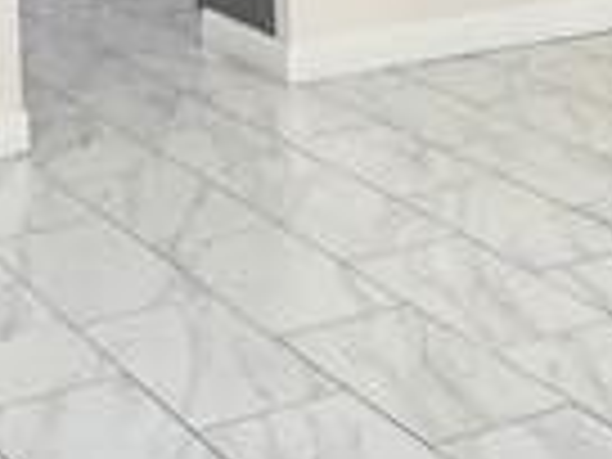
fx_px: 1909
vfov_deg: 12.7
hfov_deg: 18.0
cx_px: 500
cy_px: -306
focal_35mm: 108
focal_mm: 6.3
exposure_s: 1/120
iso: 200
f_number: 1.7
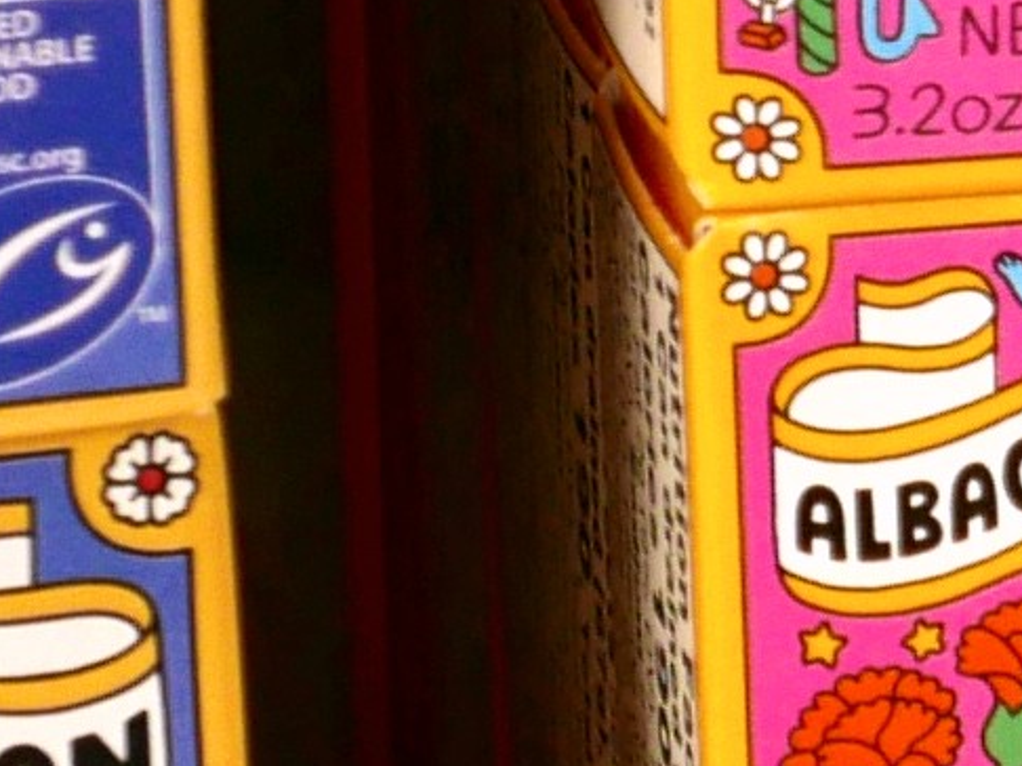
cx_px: 2753
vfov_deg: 2.3
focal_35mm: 635
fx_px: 18738
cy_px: 480
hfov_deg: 3.1
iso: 200
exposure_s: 1/60
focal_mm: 34
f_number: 2.8
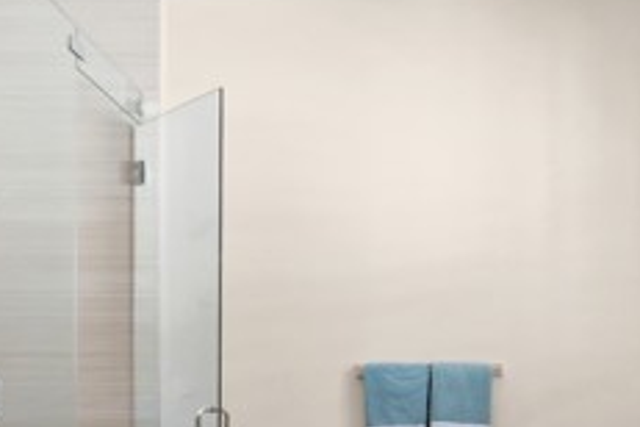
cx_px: 471
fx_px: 835
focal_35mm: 47
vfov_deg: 27.1
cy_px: 420
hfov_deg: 40.8
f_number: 8
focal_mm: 11
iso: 200
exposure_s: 1/1.67
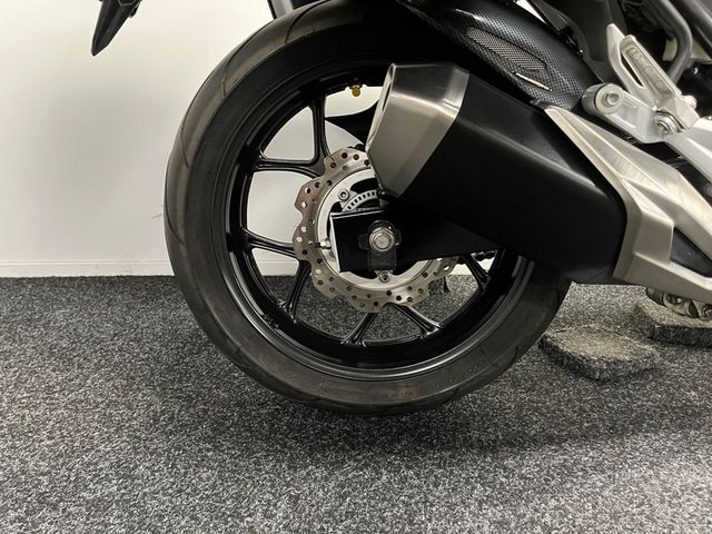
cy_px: 267
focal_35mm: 26
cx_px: 356
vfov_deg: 53.1
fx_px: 535
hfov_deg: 67.3
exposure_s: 1/33
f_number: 1.6
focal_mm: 5.1
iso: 640
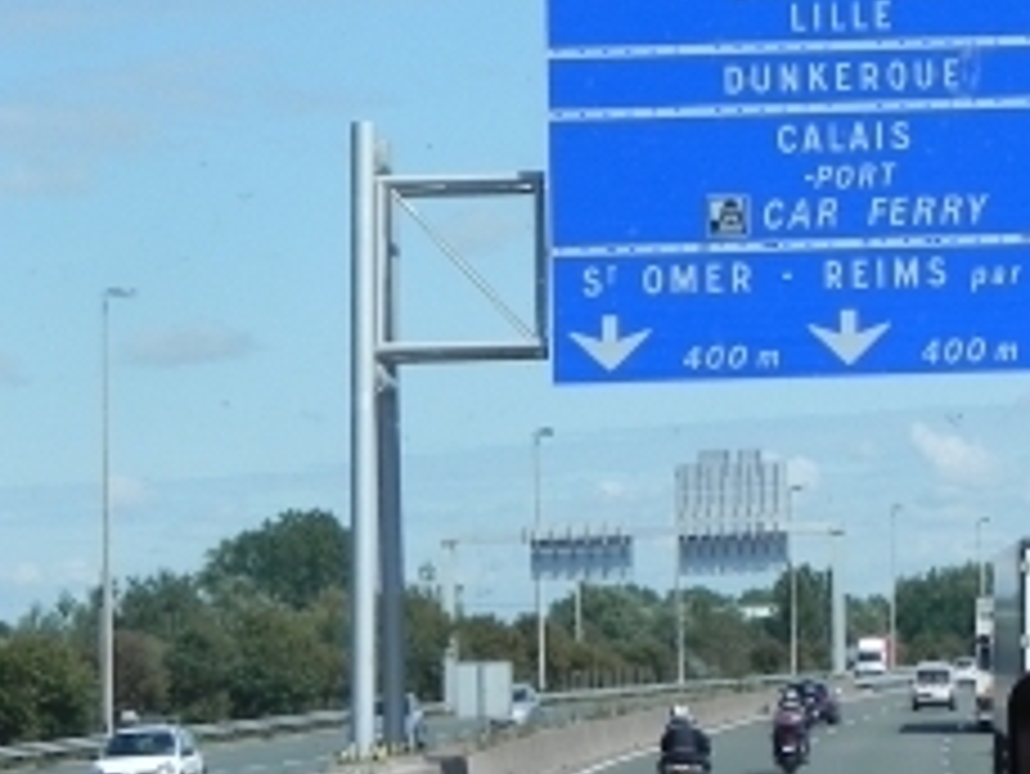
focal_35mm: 152
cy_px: 338
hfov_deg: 12.7
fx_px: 4525
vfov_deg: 9.8
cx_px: 1142
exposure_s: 1/498
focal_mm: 10.3
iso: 160
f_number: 6.3
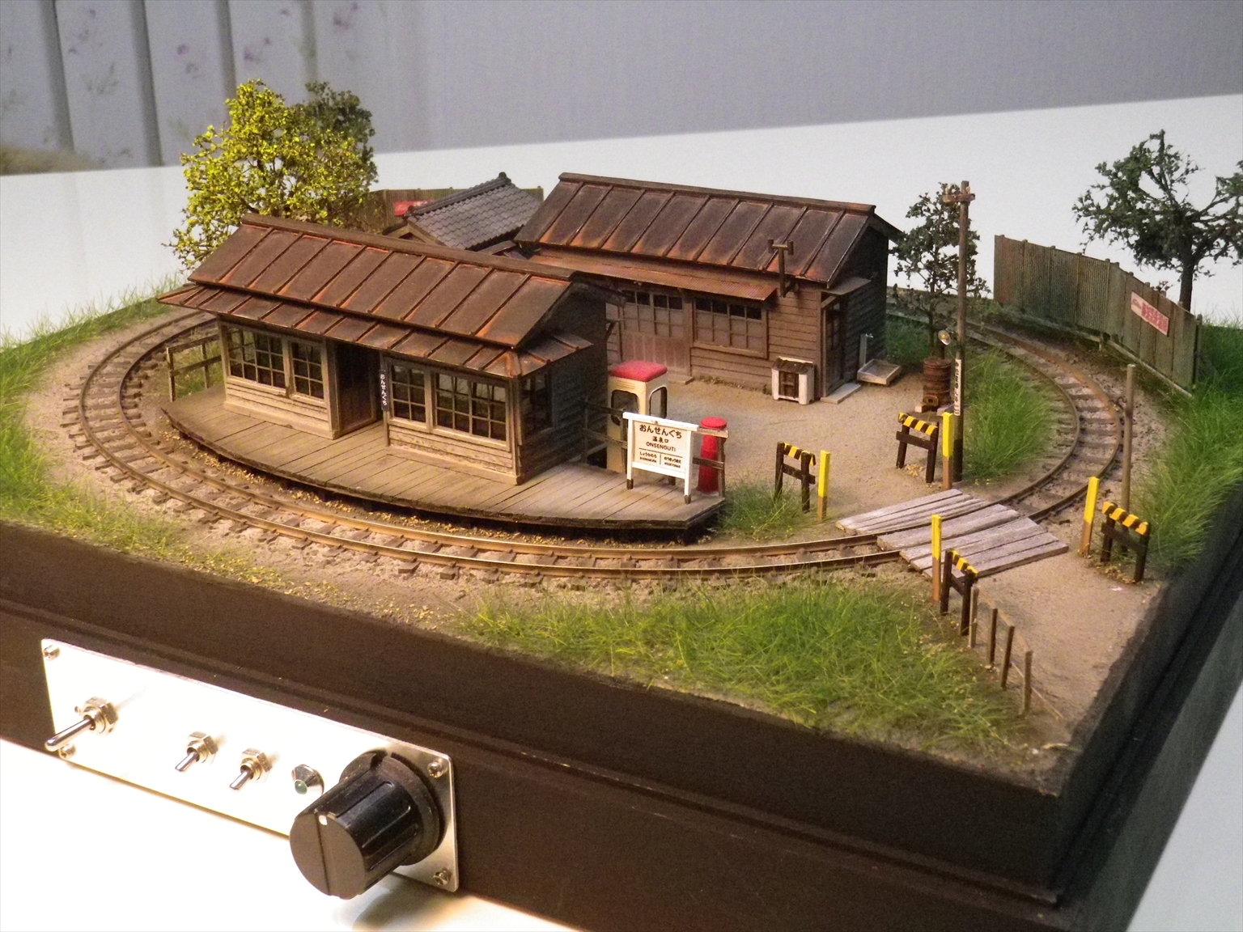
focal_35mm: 49
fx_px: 1760
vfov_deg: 29.7
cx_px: 622
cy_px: 466
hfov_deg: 38.9
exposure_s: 1/50
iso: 800
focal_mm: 8.7
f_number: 4.2
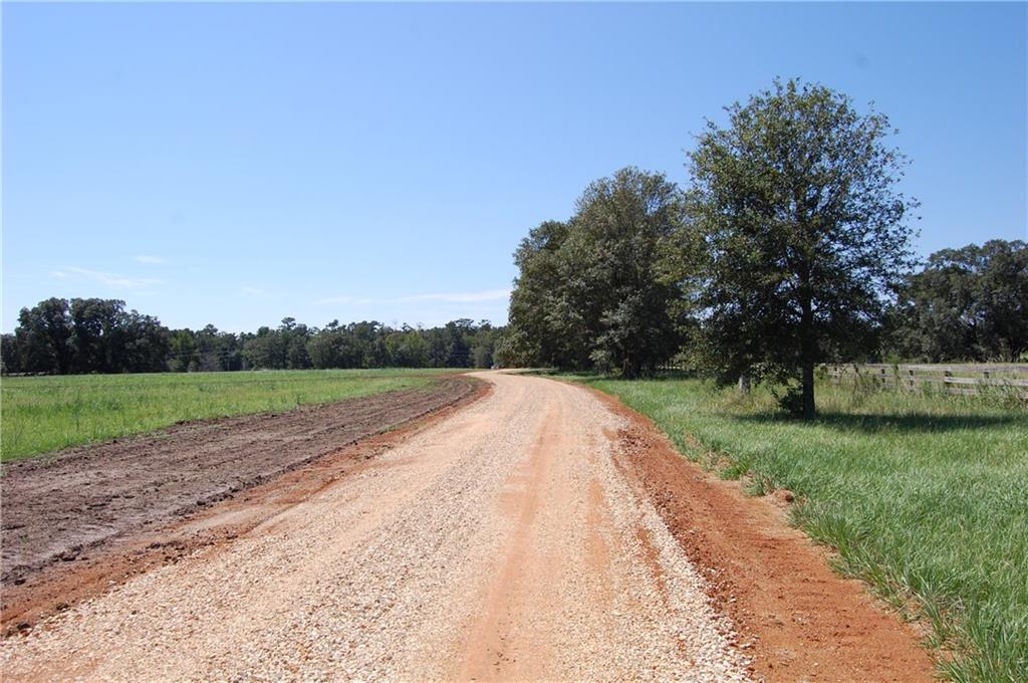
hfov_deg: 67.4
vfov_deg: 47.8
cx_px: 514
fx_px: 770
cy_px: 342
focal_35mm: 27
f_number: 8
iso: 200
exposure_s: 1/500
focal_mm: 18
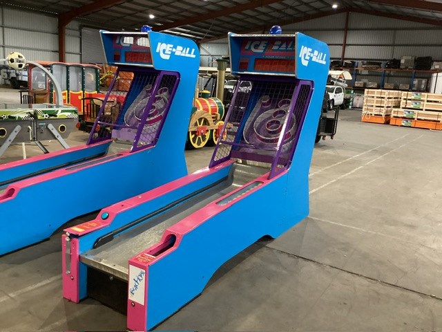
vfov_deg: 45.4
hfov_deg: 58.4
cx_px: 221
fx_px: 396
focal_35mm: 31
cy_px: 166
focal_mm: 3.3
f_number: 2.4
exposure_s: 1/40
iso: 400
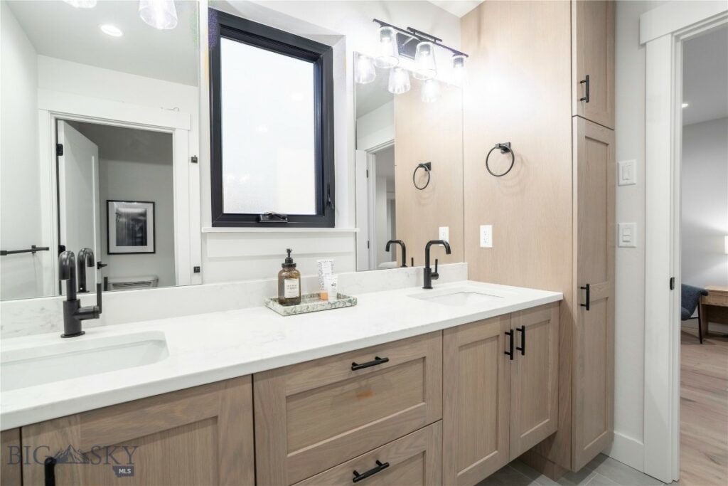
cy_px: 243
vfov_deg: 73.8
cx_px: 364
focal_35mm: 16
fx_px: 324
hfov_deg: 96.7
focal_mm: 16
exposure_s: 1/2500
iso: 2000
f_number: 6.3
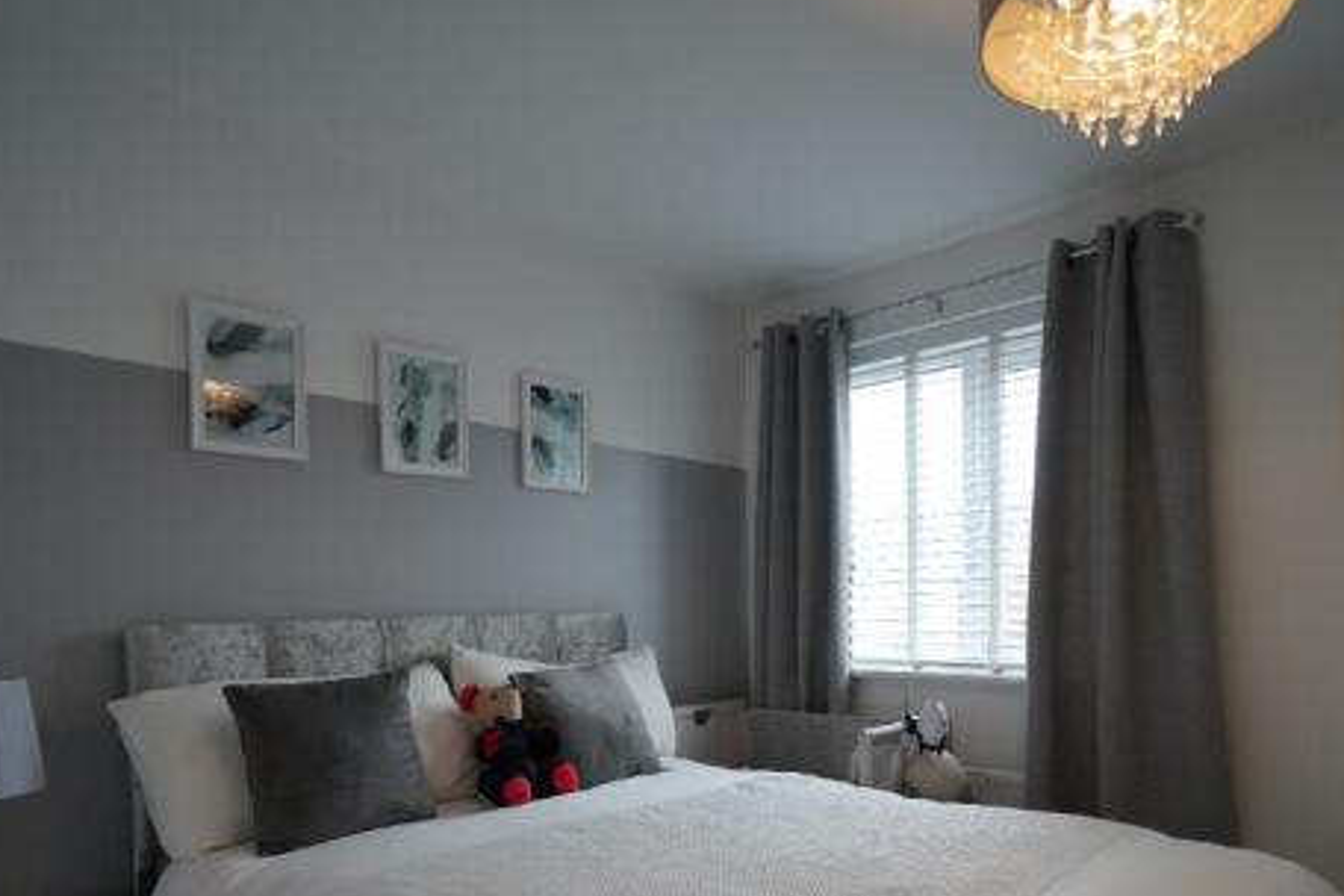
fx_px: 859
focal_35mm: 23
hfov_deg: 75.9
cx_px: 732
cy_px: 620
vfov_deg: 53.6
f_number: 4
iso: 800
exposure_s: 1/160
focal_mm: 16
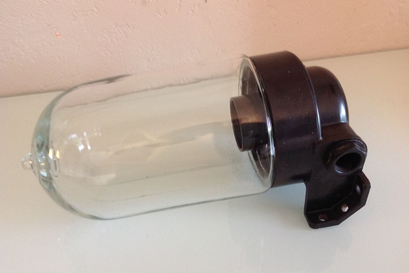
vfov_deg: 35.9
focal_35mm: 37
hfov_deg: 51.9
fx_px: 420
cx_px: 203
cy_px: 140
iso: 200
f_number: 2.4
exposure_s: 1/15
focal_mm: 4.28
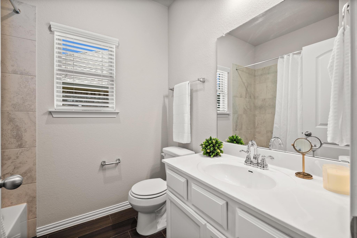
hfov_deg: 98.5
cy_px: 119
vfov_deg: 75.5
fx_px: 154
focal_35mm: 16
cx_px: 178
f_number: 8
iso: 250
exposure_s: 1/3
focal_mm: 15.5
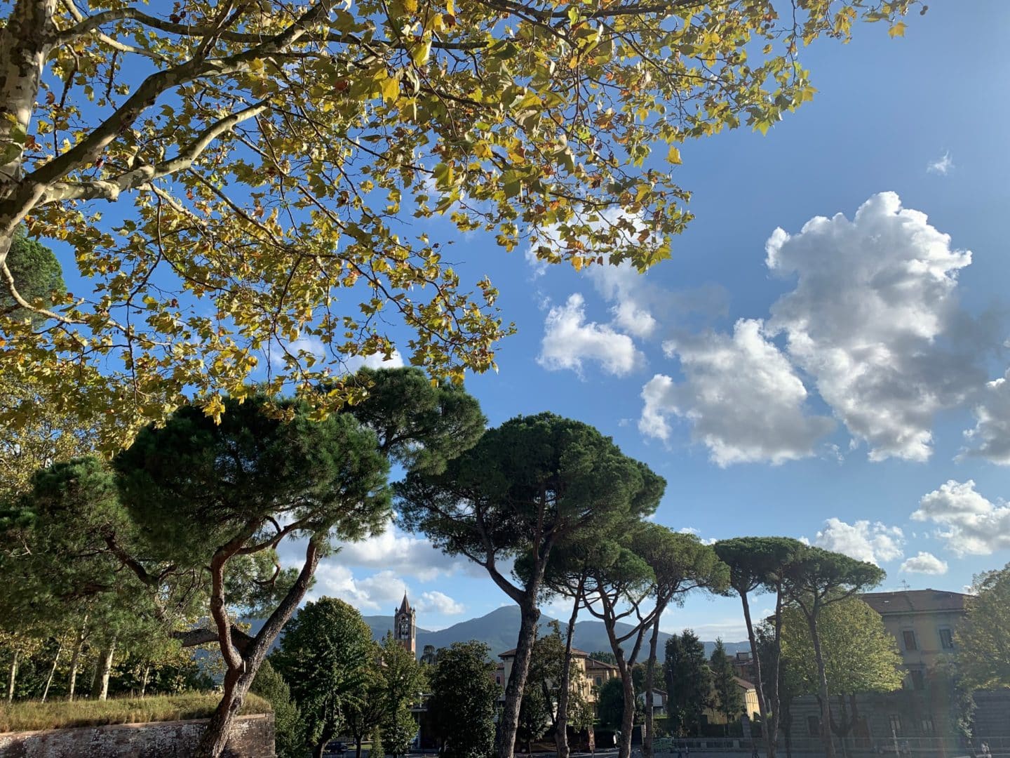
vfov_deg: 53.1
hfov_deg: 67.3
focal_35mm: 26
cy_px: 379
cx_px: 505
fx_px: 759
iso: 25
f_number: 1.8
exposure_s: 1/2364
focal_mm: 4.25
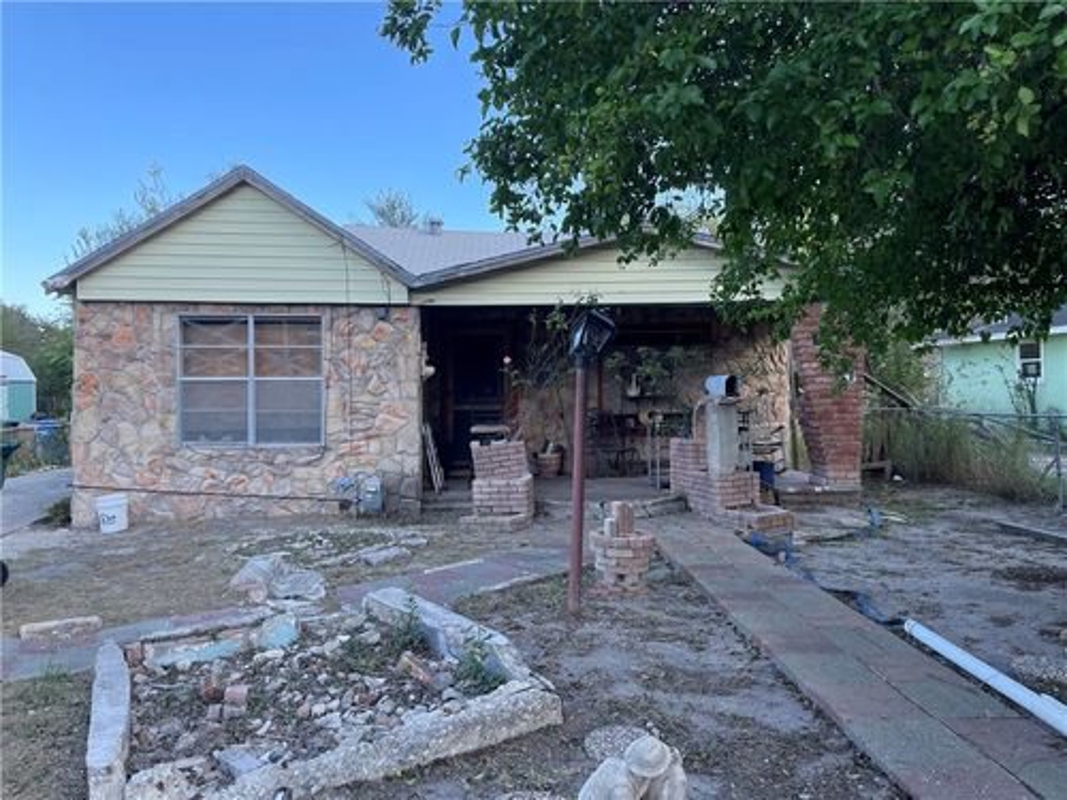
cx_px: 534
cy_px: 400
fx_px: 801
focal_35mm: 26
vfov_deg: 53.1
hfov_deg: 67.3
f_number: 1.6
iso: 50
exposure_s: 1/654
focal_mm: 4.2
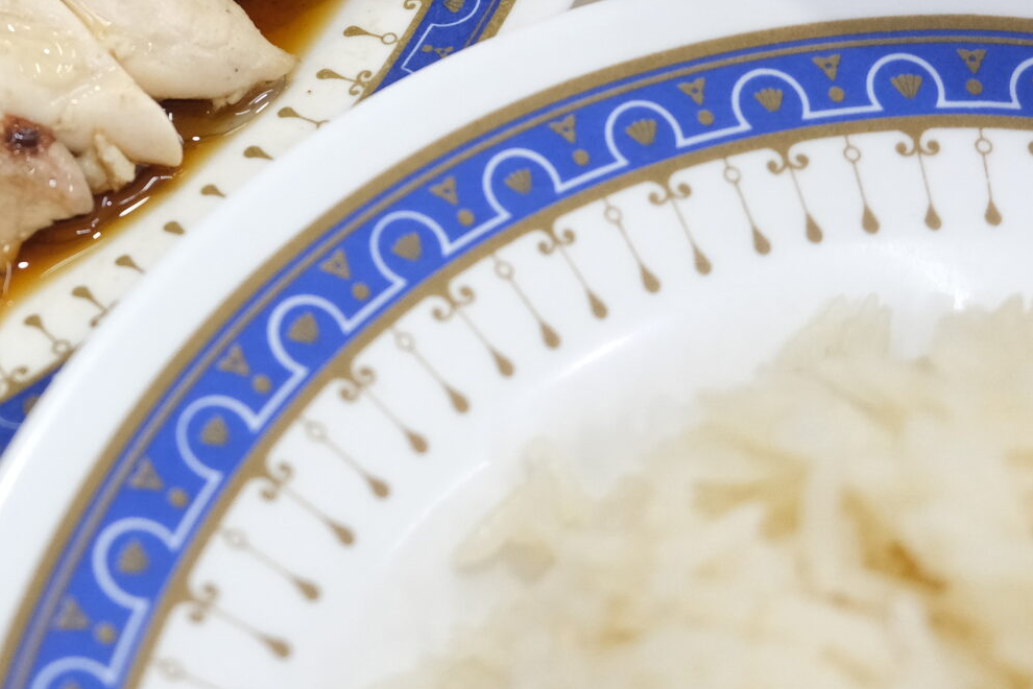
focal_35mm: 75
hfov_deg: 26.2
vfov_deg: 17.6
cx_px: 133
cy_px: -63
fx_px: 2152
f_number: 3.1
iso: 2000
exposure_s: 1/100
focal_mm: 19.6
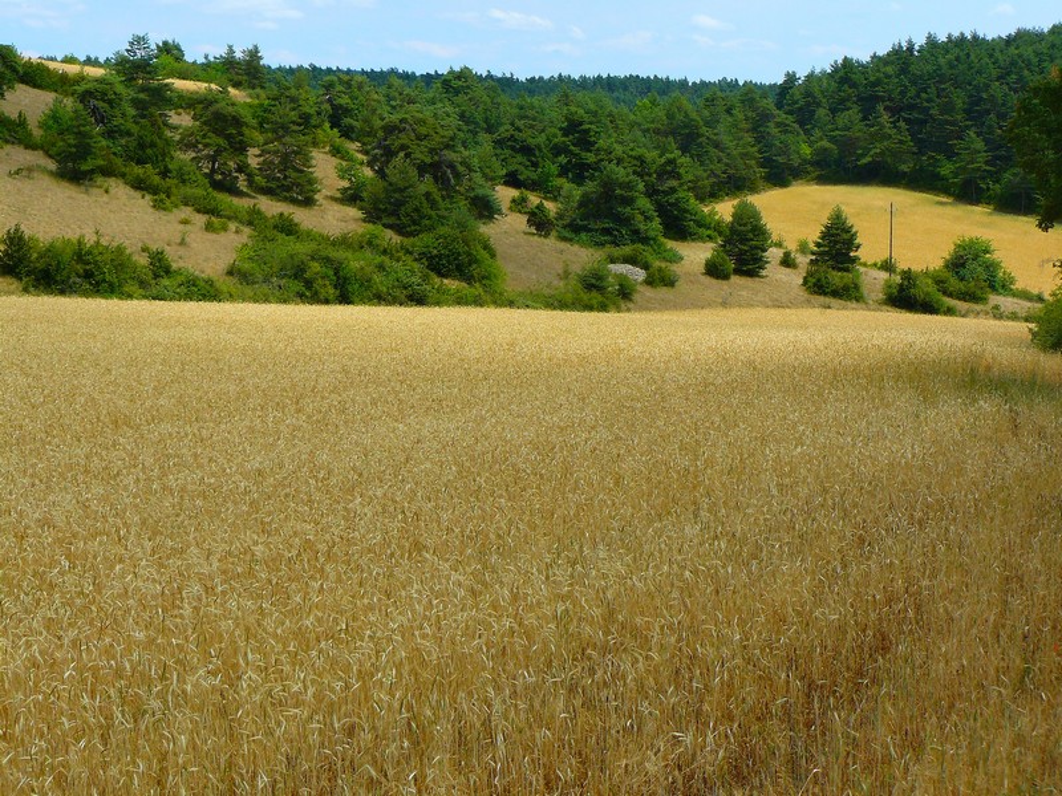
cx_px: 531
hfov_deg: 31.7
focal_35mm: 61
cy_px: 398
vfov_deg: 24.0
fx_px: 1871
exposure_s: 1/400
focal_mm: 10.2
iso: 100
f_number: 5.6
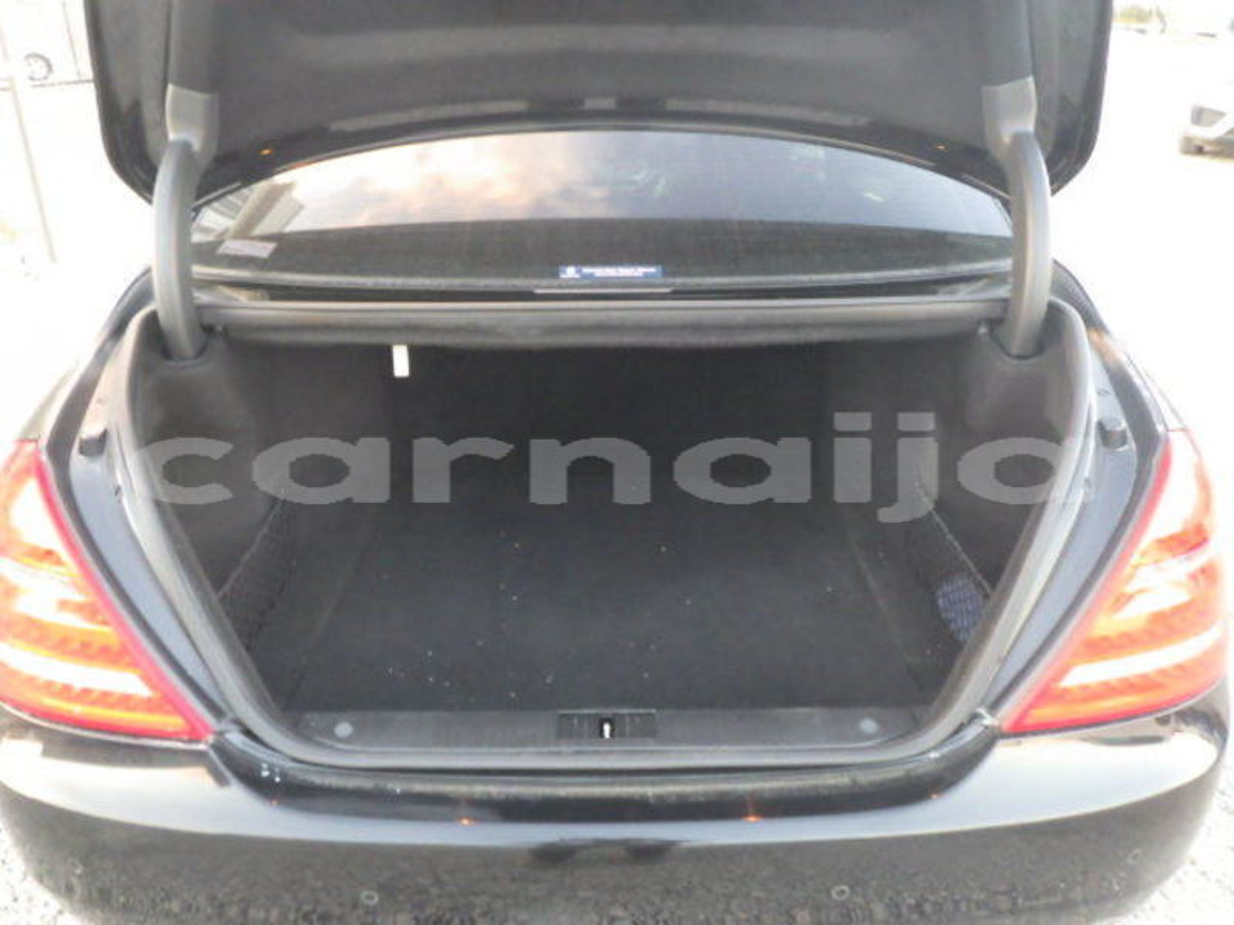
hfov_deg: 63.4
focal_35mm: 28
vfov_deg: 49.7
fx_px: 998
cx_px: 617
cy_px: 462
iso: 1250
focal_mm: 5
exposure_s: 1/45
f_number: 3.5
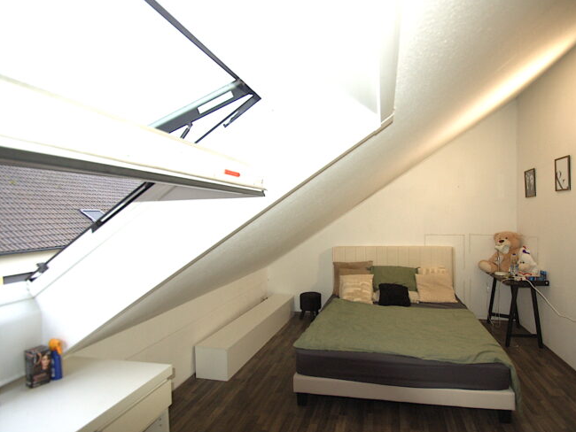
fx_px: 283
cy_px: 210
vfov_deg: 74.8
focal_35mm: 17
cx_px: 339
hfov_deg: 90.1
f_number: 3.5
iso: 400
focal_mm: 10
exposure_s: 1/60
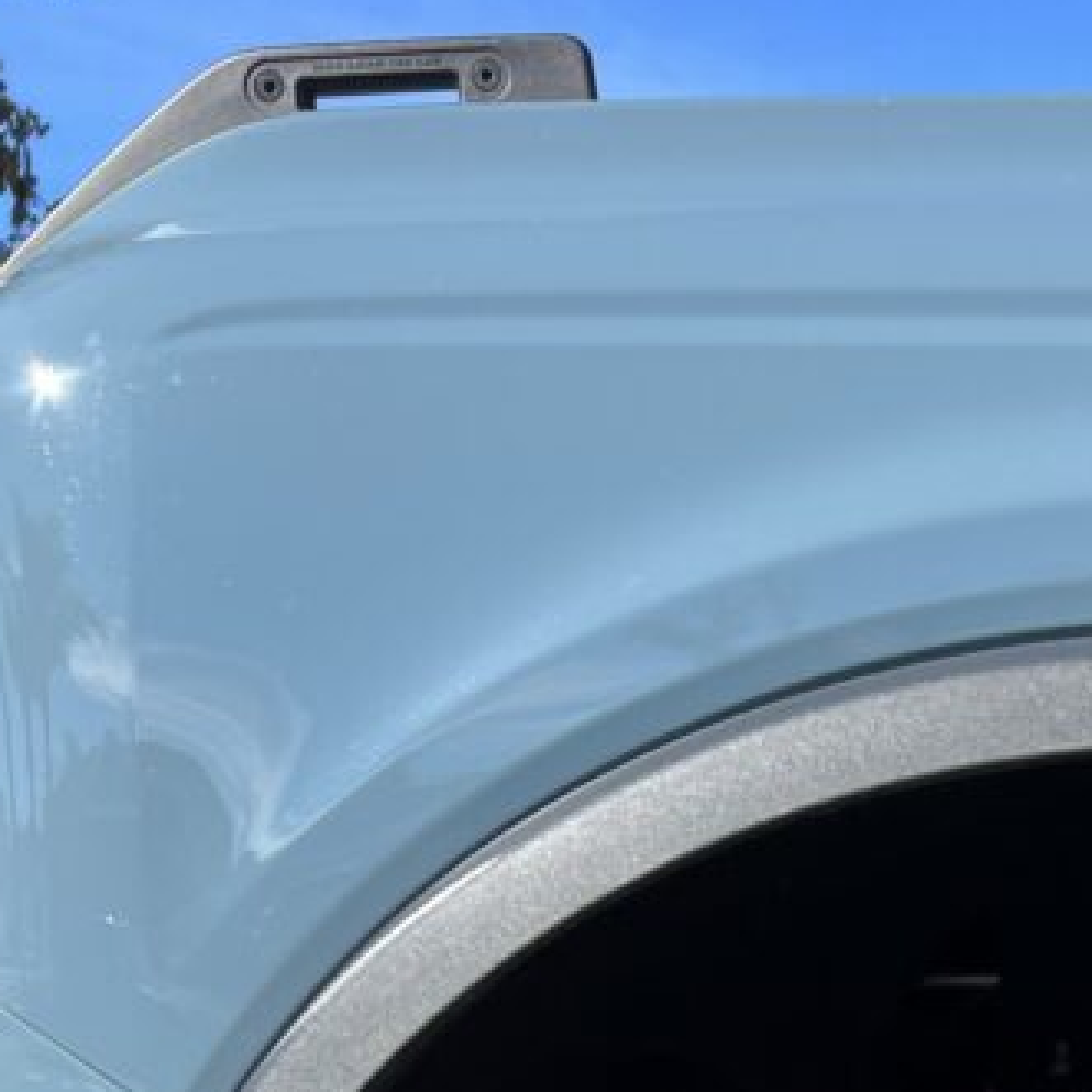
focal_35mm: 71
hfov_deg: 22.8
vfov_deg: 20.5
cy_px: 1669
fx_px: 2534
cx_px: 1214
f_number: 1.5
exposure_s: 1/1135
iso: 50
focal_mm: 5.7
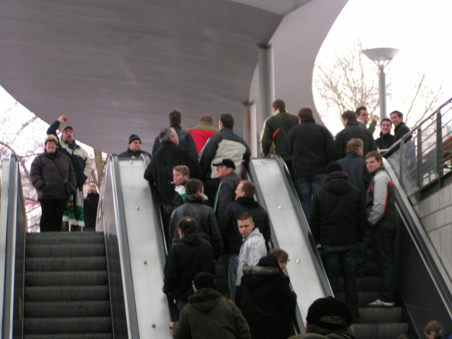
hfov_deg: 16.6
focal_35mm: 119
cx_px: 226
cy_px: 170
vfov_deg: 12.5
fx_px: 1554
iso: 200
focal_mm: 18.2
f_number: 3.5
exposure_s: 1/100
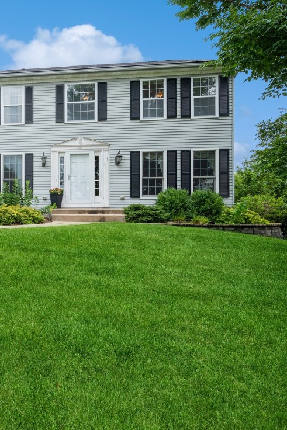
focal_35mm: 25
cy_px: 208
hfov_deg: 42.2
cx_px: -18
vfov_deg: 71.5
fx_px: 299
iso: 200
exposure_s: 1/100
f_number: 8
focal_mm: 16
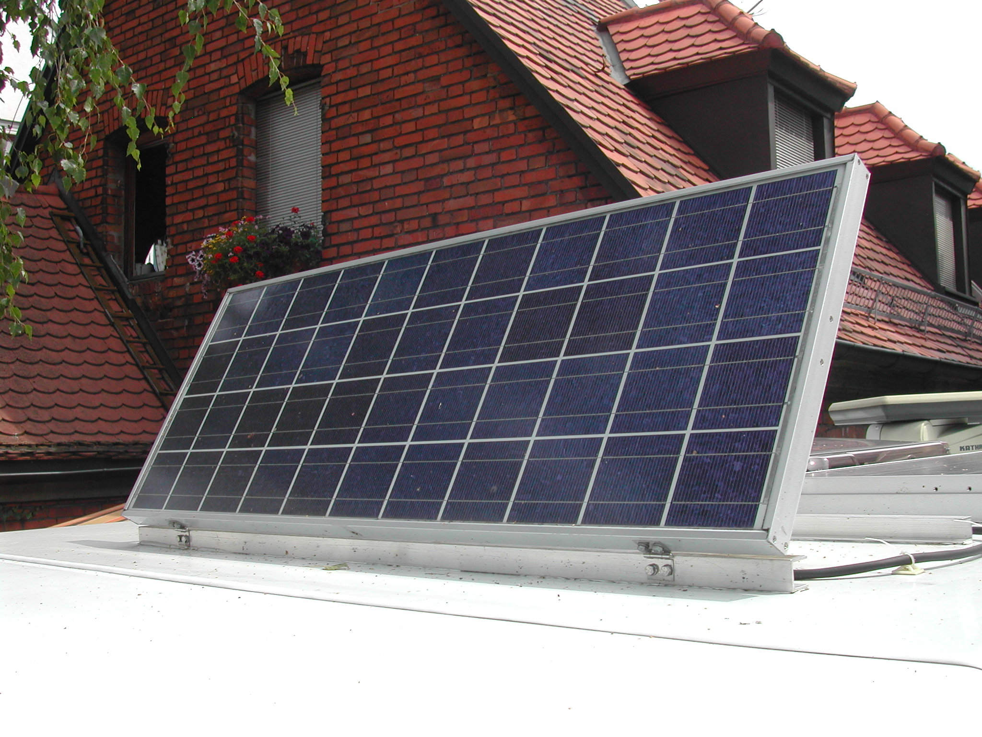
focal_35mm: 38
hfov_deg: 49.0
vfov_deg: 37.7
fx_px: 1078
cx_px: 491
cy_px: 368
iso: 100
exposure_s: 1/121
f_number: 7.6
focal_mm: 8
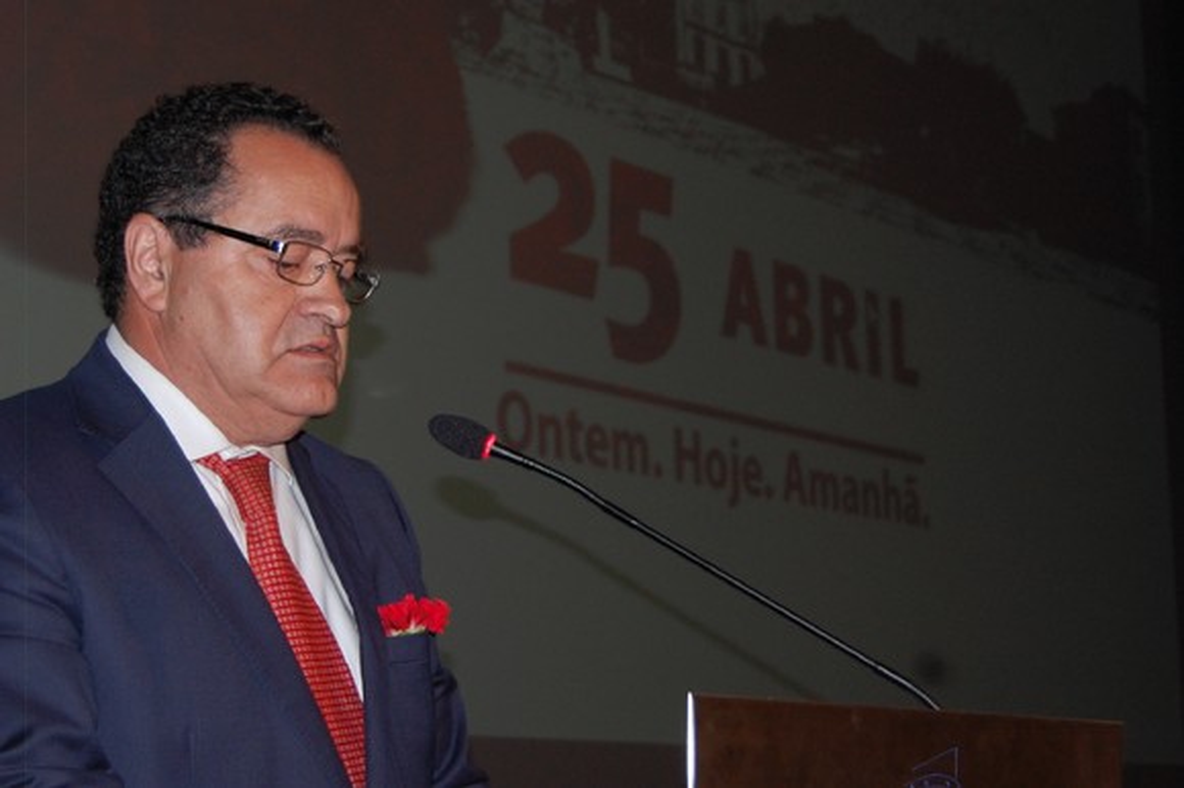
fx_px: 1874
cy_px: 394
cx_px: 592
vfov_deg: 23.8
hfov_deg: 35.1
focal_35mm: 57
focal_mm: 38
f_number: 5
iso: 400
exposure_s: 1/60
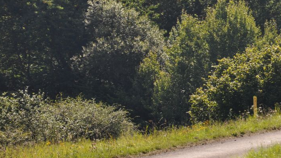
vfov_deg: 3.3
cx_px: 302
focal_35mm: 373
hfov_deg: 5.8
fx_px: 2780
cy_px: 55
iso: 200
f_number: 6.3
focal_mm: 105
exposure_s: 1/640
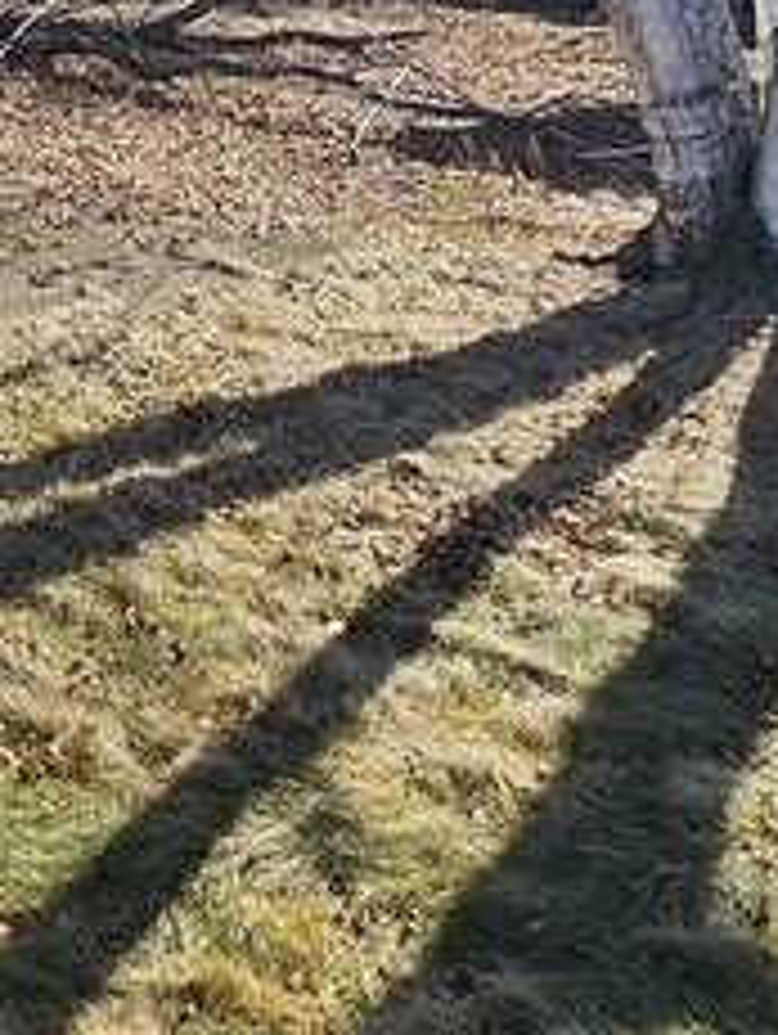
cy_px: 189
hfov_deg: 23.7
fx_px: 1825
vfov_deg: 30.8
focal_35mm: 61
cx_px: 166
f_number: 2.2
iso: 32
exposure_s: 1/854
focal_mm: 1.74
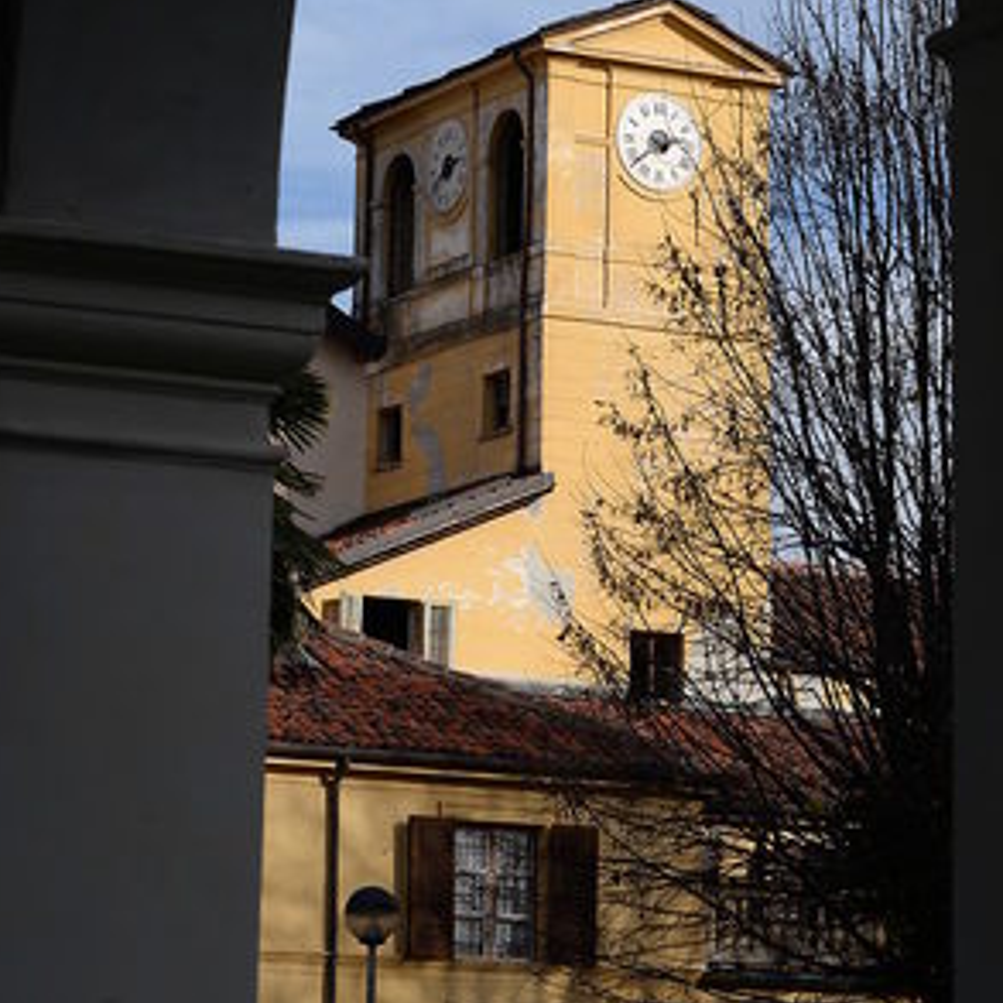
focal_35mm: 148
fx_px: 4852
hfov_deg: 11.8
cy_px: 75
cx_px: 630
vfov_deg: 11.7
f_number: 11
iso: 400
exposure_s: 1/500
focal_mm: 85
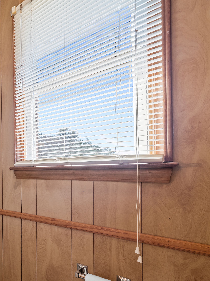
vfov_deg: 71.0
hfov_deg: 42.6
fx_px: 194
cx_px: -28
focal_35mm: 24
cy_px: 165
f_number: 8
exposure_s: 1/10
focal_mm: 14
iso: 250
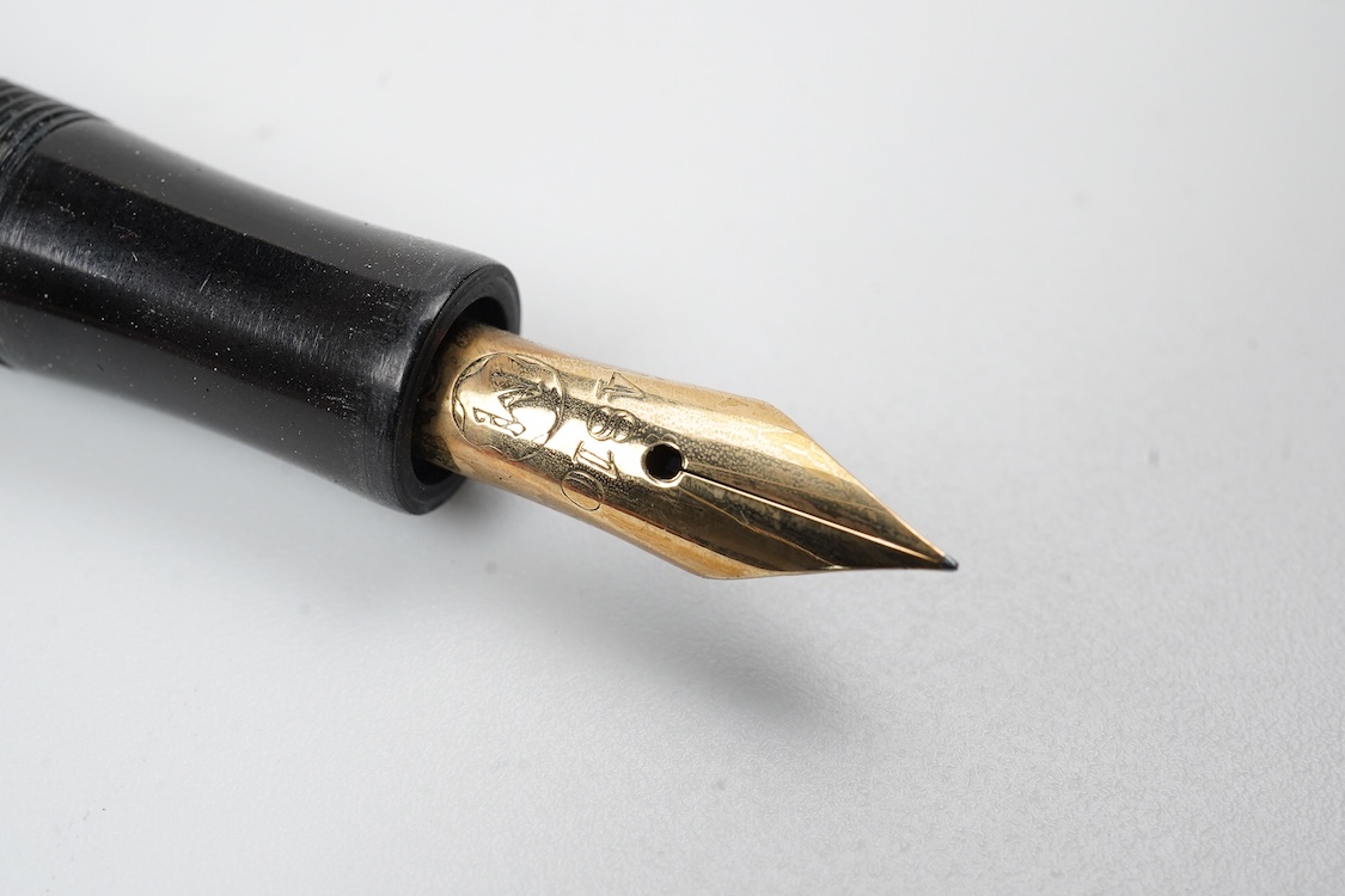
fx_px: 1681
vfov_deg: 29.9
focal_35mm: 45
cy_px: 448
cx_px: 672
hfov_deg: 43.6
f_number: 22
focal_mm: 30
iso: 640
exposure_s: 1/100
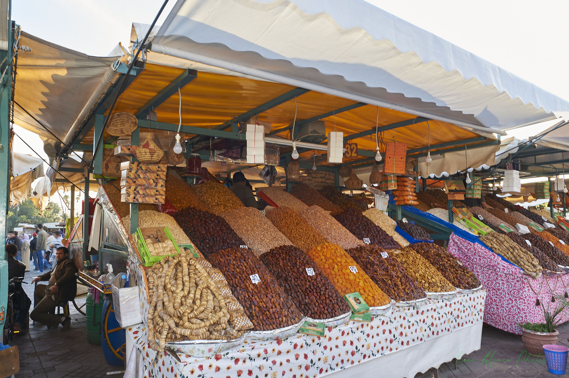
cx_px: 284
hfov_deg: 69.4
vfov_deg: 49.5
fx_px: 411
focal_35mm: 26
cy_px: 189
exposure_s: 1/13
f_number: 9
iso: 200
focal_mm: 26
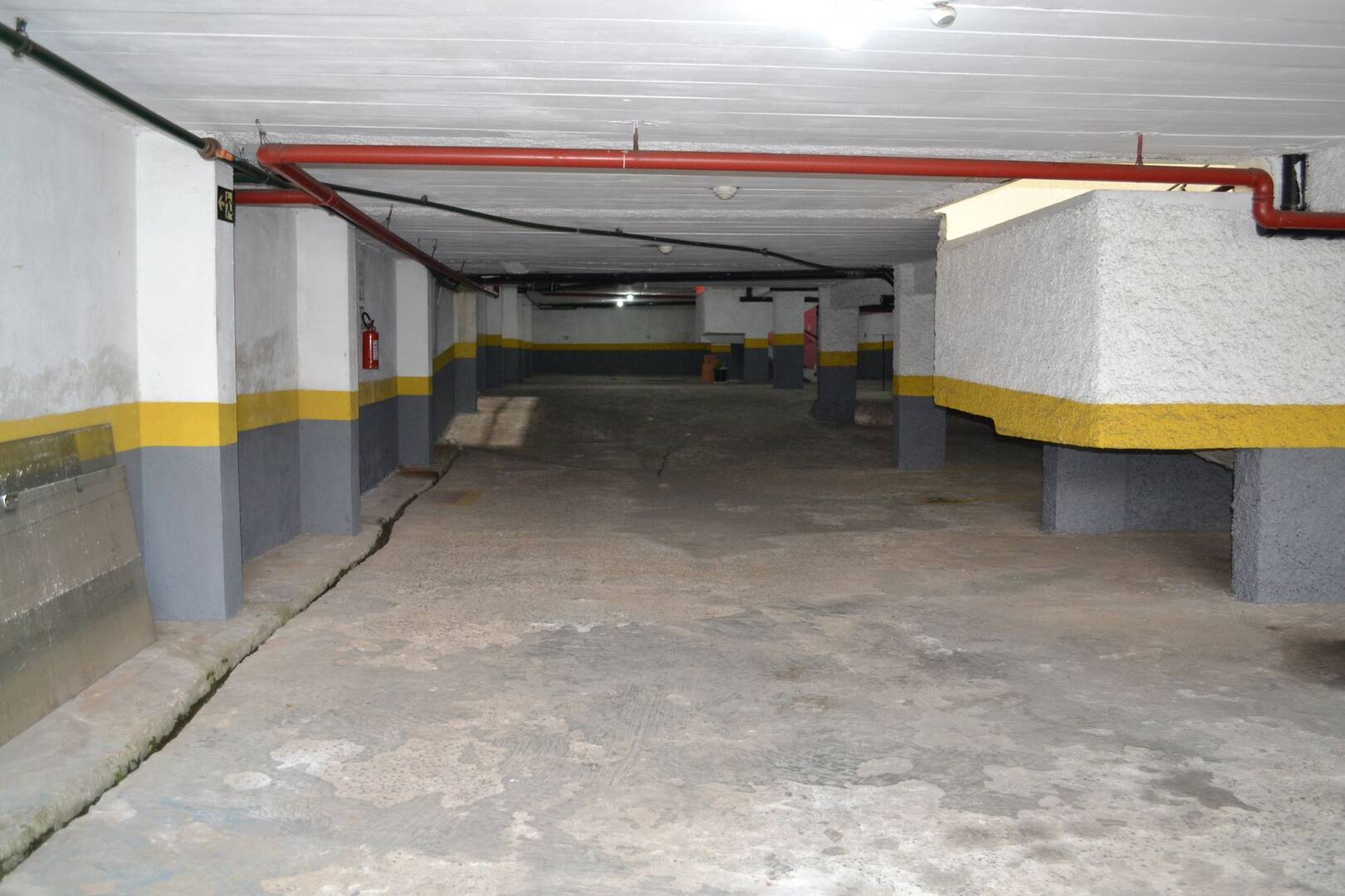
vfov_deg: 43.6
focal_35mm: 30
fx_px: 1121
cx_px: 672
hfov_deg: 61.9
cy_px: 448
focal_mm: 20
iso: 1000
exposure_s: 1/60
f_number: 3.8
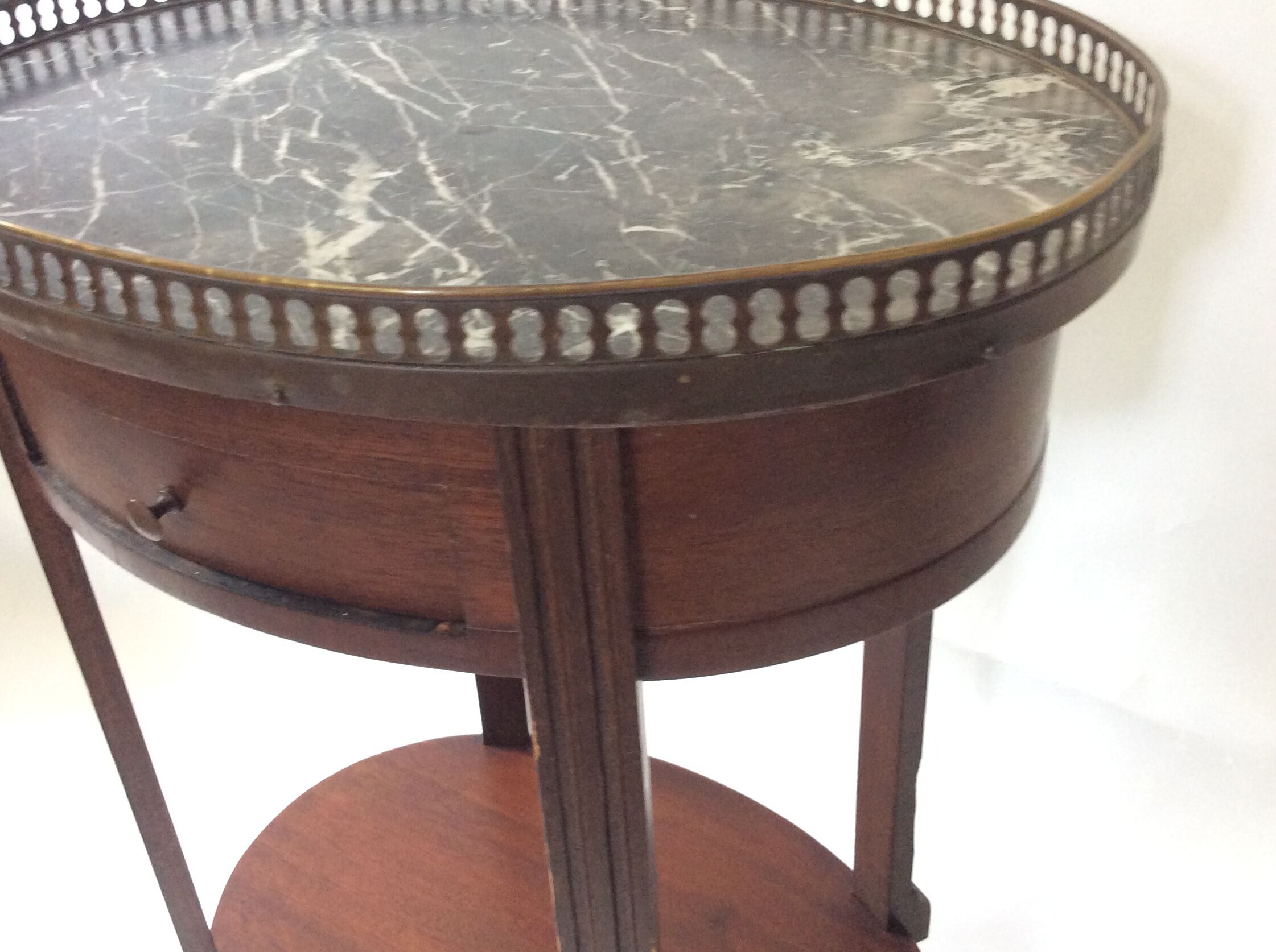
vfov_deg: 38.6
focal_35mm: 37
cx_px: 610
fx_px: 1362
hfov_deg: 50.2
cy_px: 460
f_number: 2.4
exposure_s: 1/25
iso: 160
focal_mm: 3.3
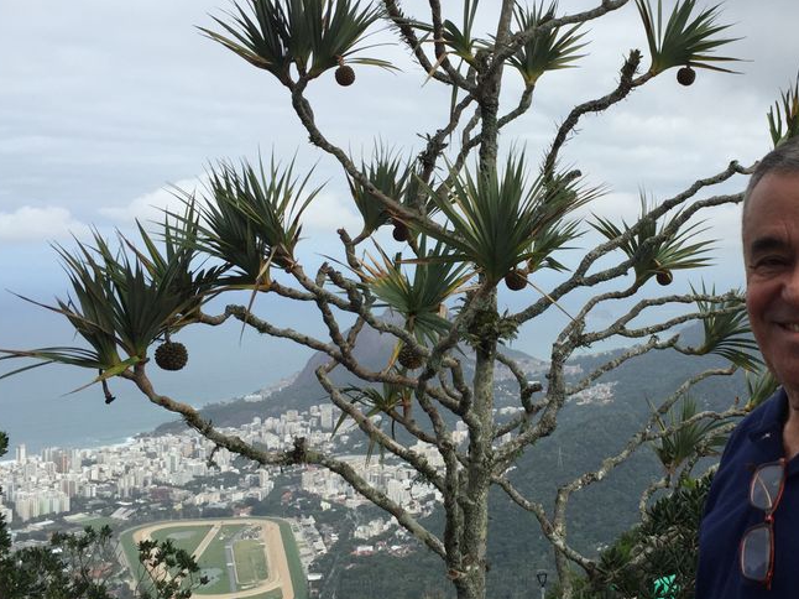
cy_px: 293
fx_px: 1061
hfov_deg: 40.7
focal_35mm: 46
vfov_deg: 31.5
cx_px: 537
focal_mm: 4.15
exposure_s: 1/1883
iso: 32
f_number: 2.2
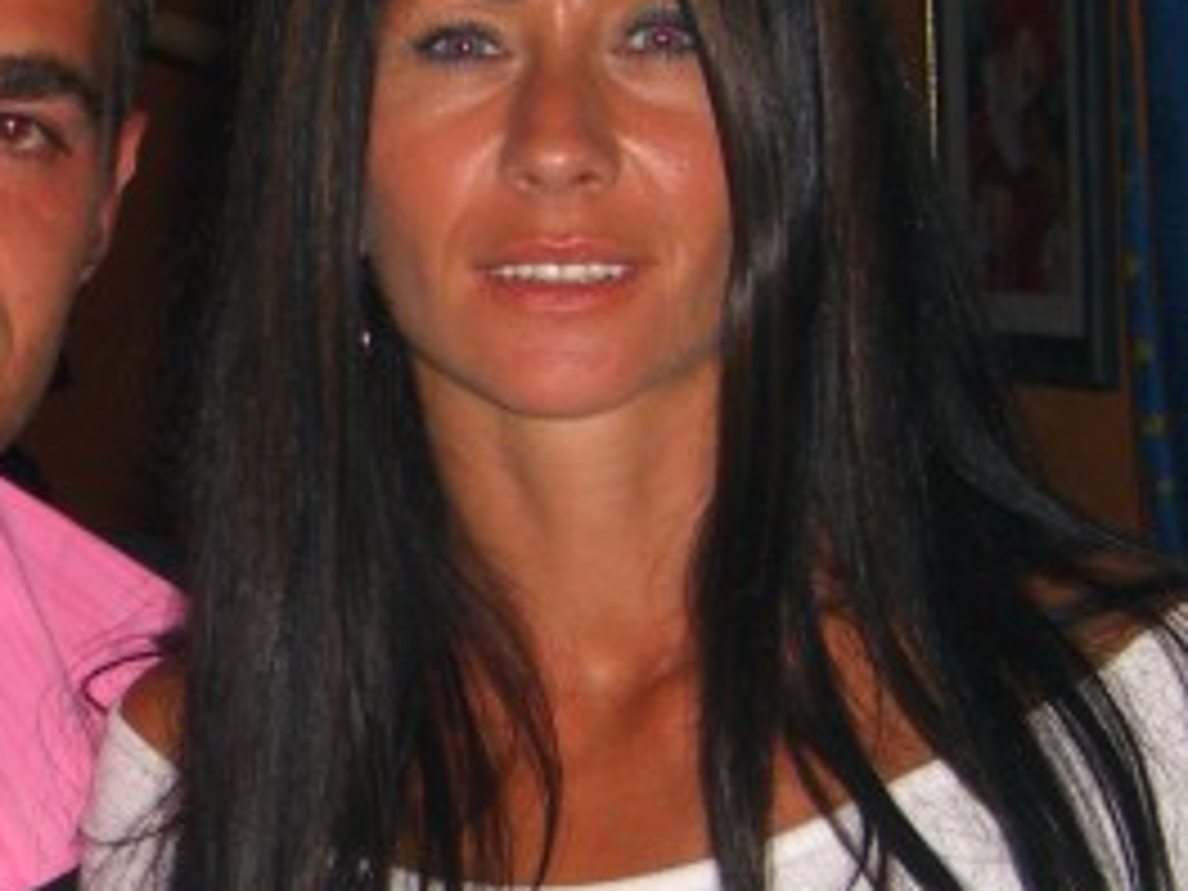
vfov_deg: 8.6
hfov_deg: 11.3
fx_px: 5937
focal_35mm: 173
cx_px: 40
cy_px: 644
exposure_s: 1/60
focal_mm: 11.8
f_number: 3.6
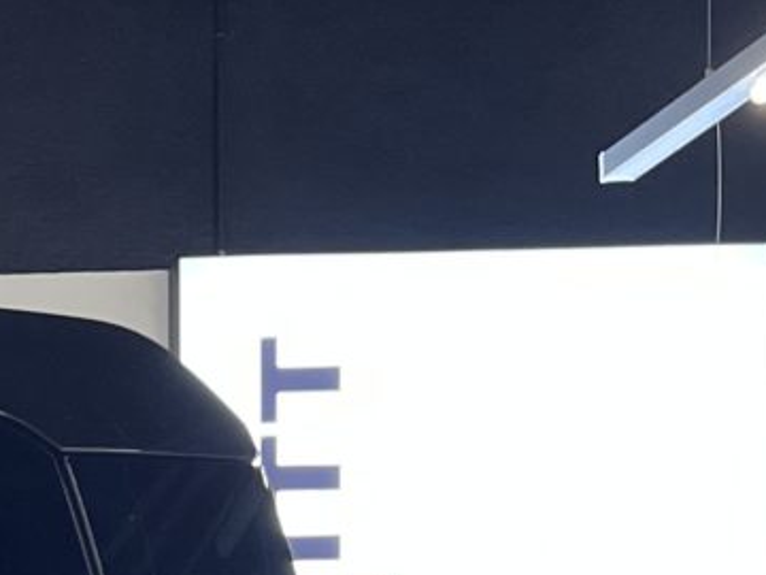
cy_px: 1220
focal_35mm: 148
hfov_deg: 12.3
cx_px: -600
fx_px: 3275
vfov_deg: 9.3
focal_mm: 5.7
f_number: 1.5
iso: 125
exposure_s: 1/100
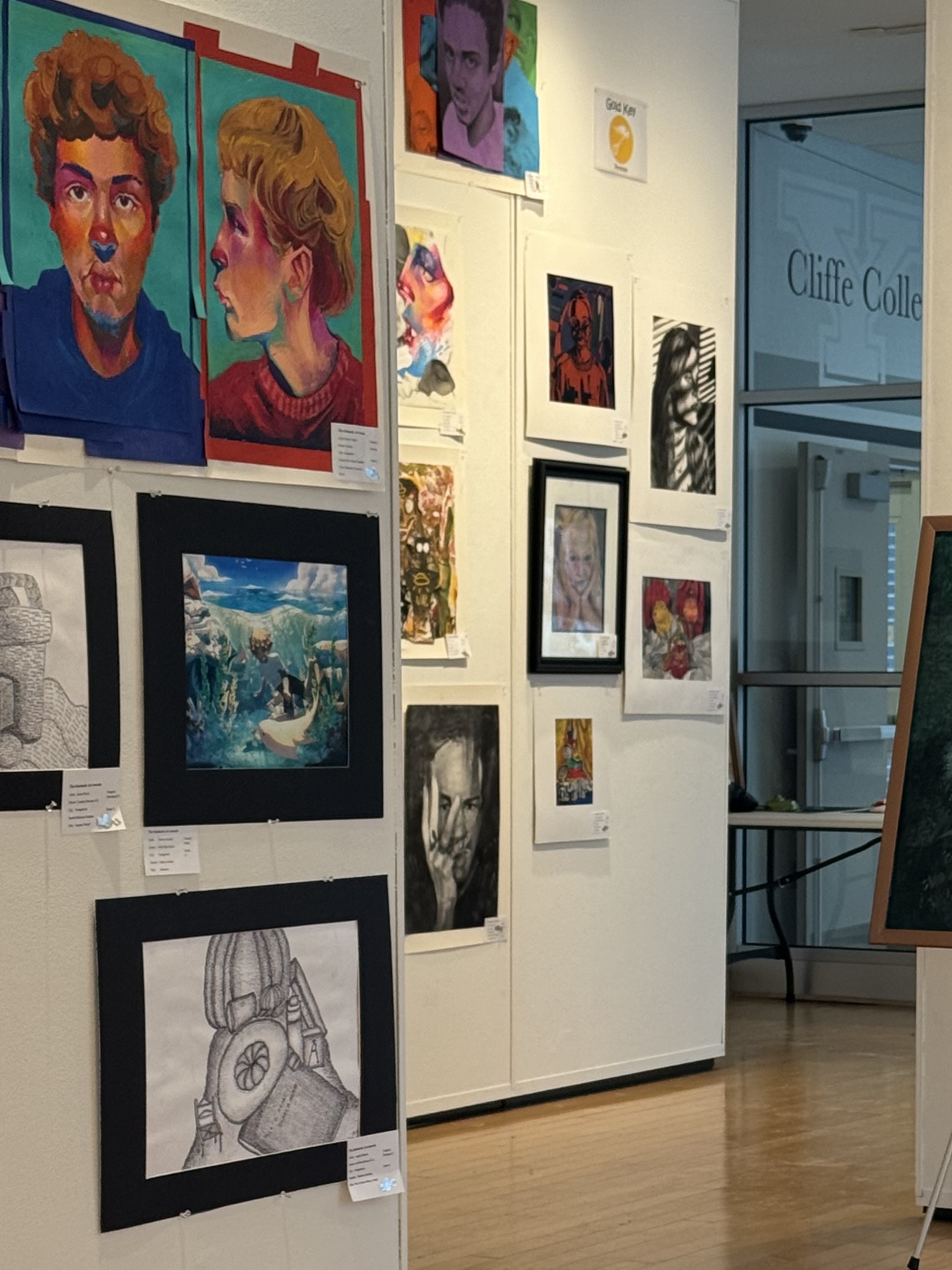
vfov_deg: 21.3
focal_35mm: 91
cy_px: 991
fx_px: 3337
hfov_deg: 16.2
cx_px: 700
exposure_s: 1/120
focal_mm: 6.76
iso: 125
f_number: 1.78
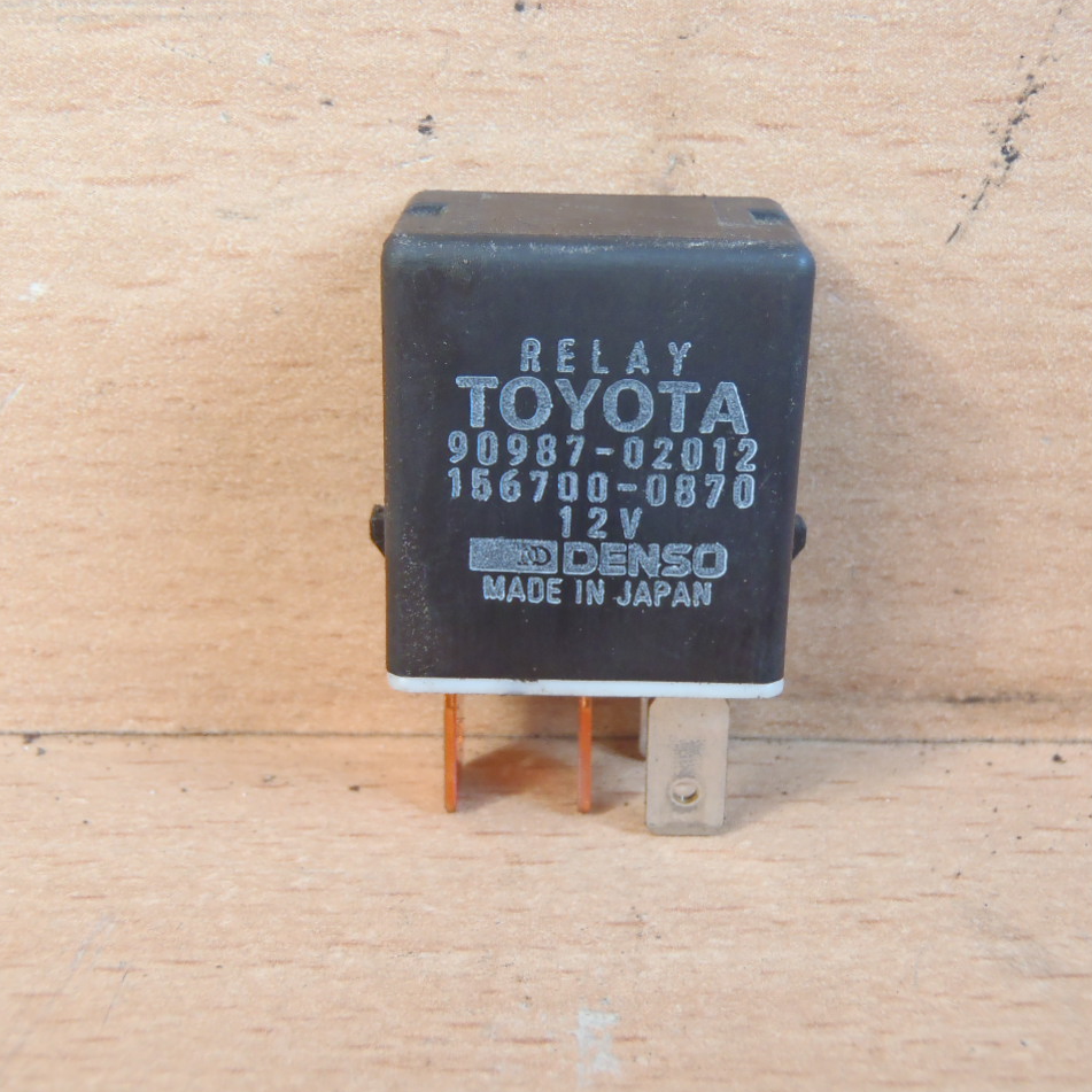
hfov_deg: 38.3
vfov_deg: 38.3
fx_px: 1570
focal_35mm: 44
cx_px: 588
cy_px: 545
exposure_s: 1/25
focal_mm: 6.64
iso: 200
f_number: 4.7
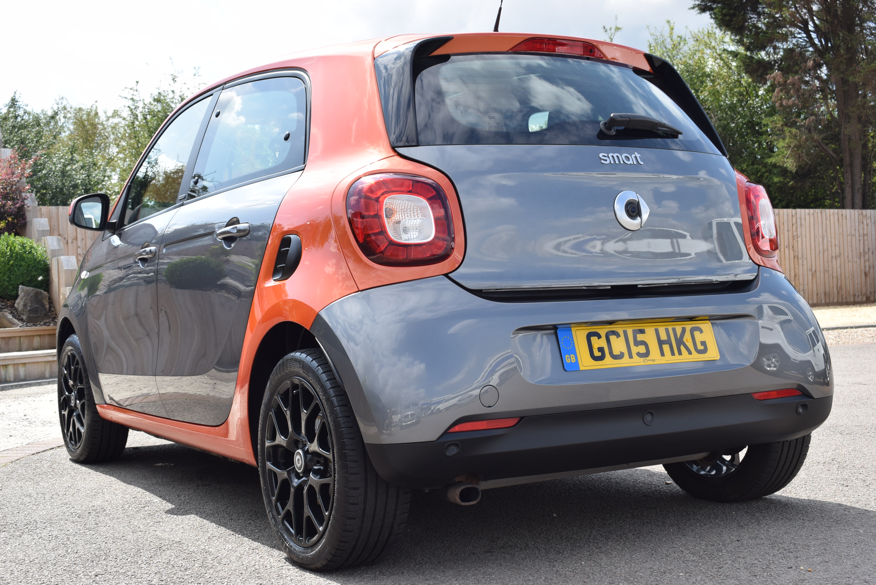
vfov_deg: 28.1
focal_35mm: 48
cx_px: 438
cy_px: 292
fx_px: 1169
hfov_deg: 41.1
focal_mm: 32
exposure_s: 1/320
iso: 200
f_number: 9
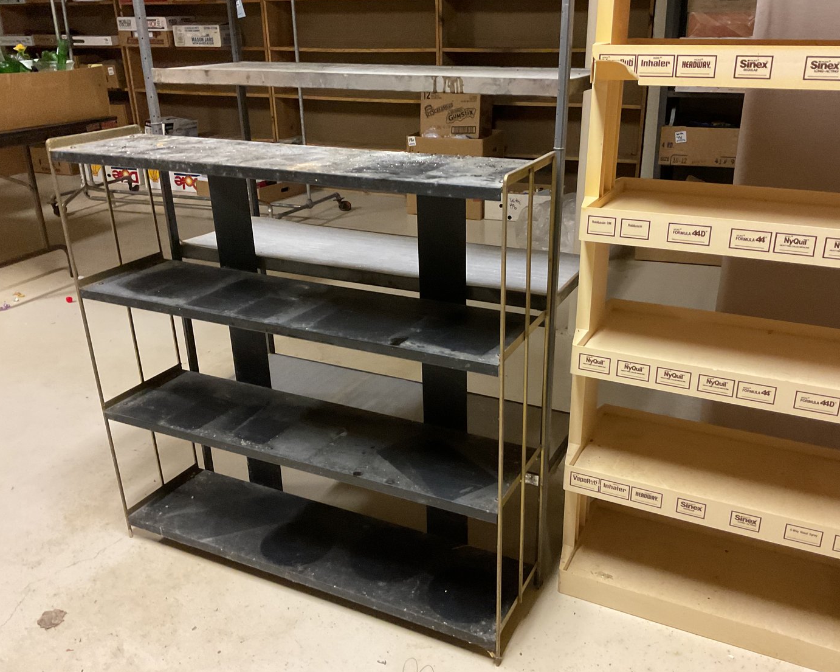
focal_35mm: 31
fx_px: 771
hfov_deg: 57.1
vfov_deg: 47.1
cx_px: 448
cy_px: 343
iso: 320
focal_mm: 3
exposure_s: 1/40
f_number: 1.8
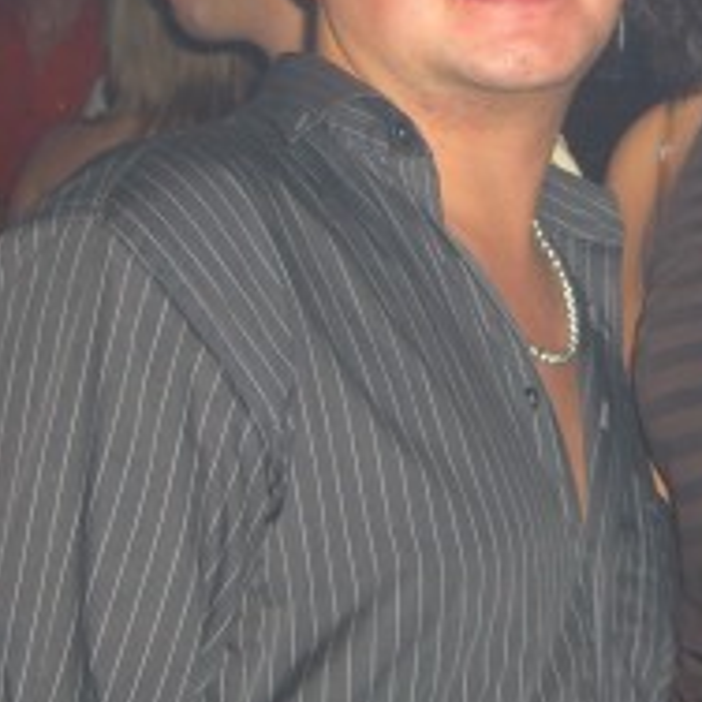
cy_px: -11
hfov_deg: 16.1
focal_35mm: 107
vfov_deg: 15.9
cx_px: 579
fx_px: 2455
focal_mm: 7.9
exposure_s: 1/60
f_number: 2.8
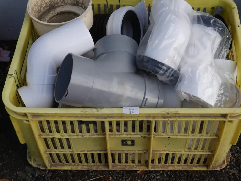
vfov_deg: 26.5
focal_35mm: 55
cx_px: 153
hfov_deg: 34.7
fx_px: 383
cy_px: 79
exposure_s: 1/250
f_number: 8
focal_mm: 20
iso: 200
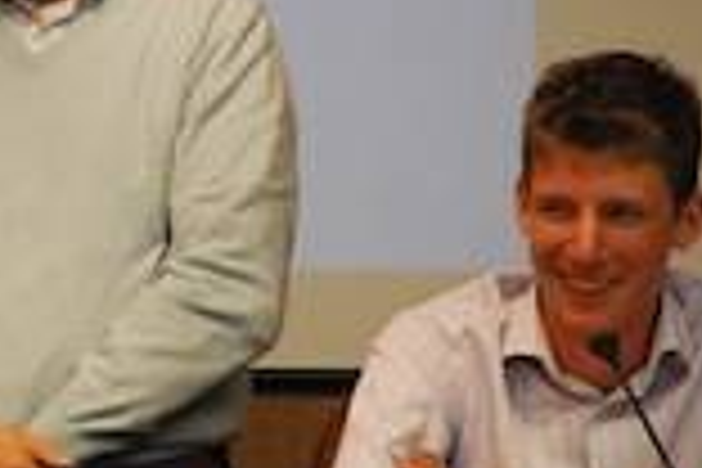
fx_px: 12686
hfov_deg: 3.2
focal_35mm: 651
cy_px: 135
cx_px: -284
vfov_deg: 2.1
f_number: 5.6
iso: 1600
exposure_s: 1/30
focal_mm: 135
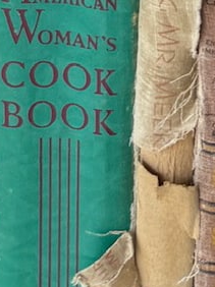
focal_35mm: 171
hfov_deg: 8.5
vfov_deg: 8.6
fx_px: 1418
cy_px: -689
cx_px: 330
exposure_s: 1/120
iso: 50
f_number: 1.78
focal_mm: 6.76
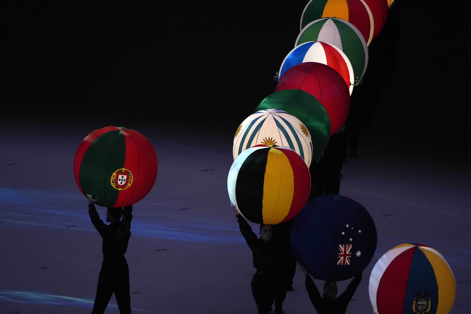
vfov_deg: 2.3
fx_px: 7849
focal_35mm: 600
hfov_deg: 3.4
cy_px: 157
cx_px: 236
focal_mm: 400
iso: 4000
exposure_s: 1/500
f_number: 2.8
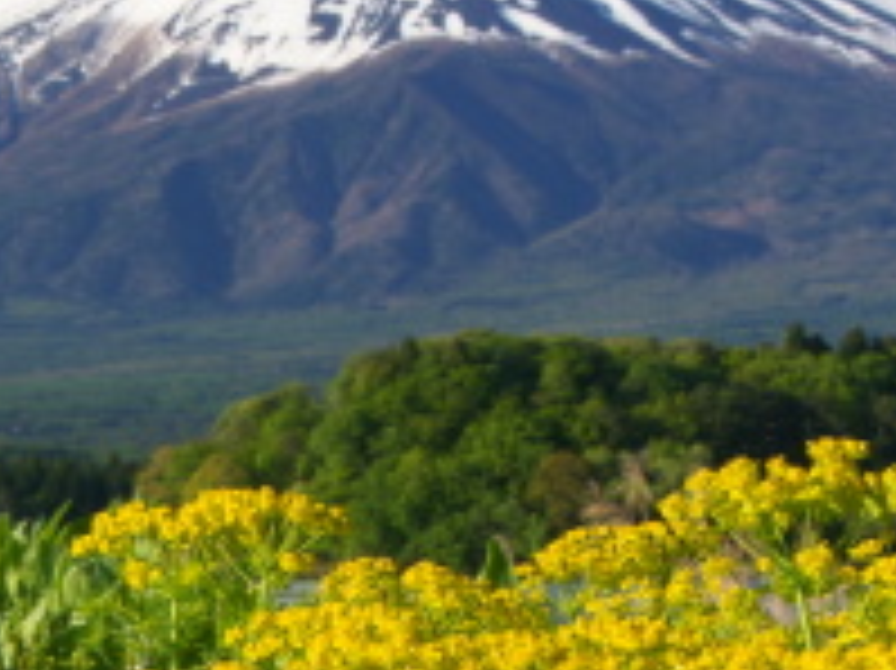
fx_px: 4993
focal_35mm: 193
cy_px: 654
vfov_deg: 7.7
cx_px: -261
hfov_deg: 10.1
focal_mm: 50
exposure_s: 1/5
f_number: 22
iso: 100
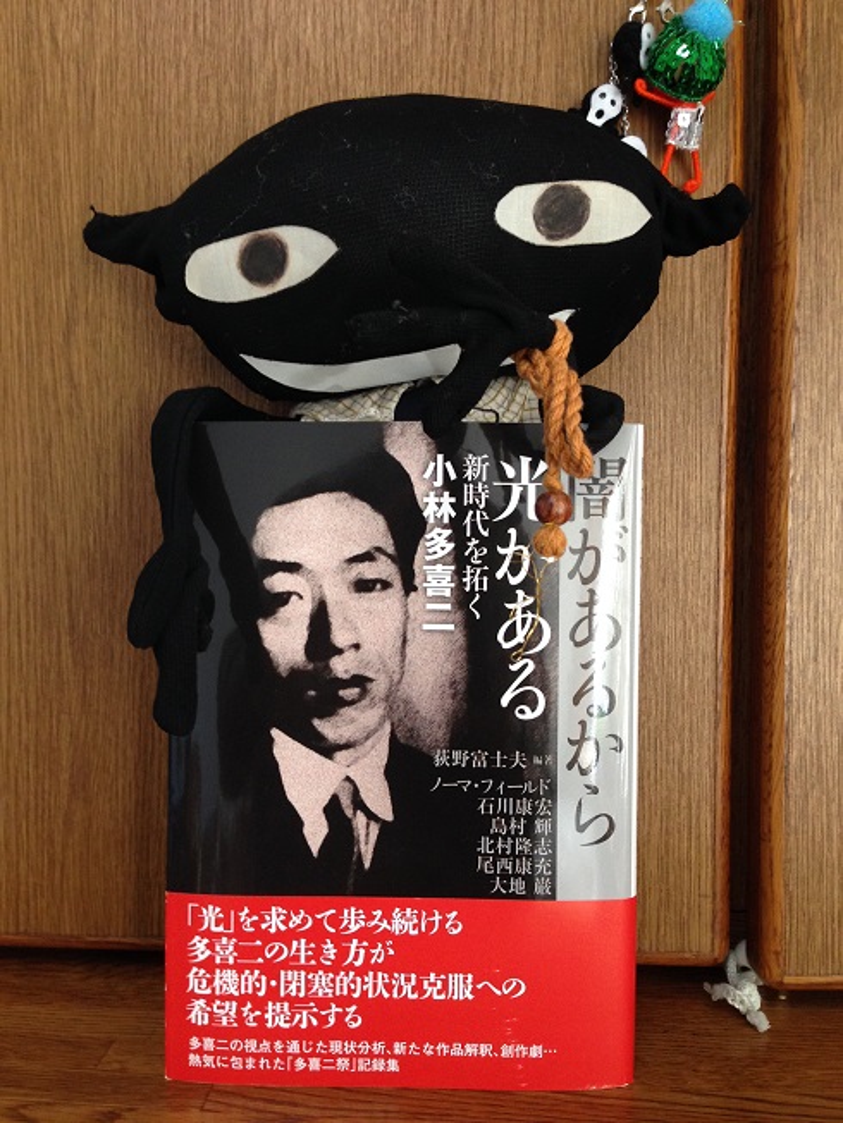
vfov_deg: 55.3
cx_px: 422
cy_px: 562
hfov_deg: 43.0
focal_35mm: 33
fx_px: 1071
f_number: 2.4
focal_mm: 4.12
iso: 125
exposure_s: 1/20
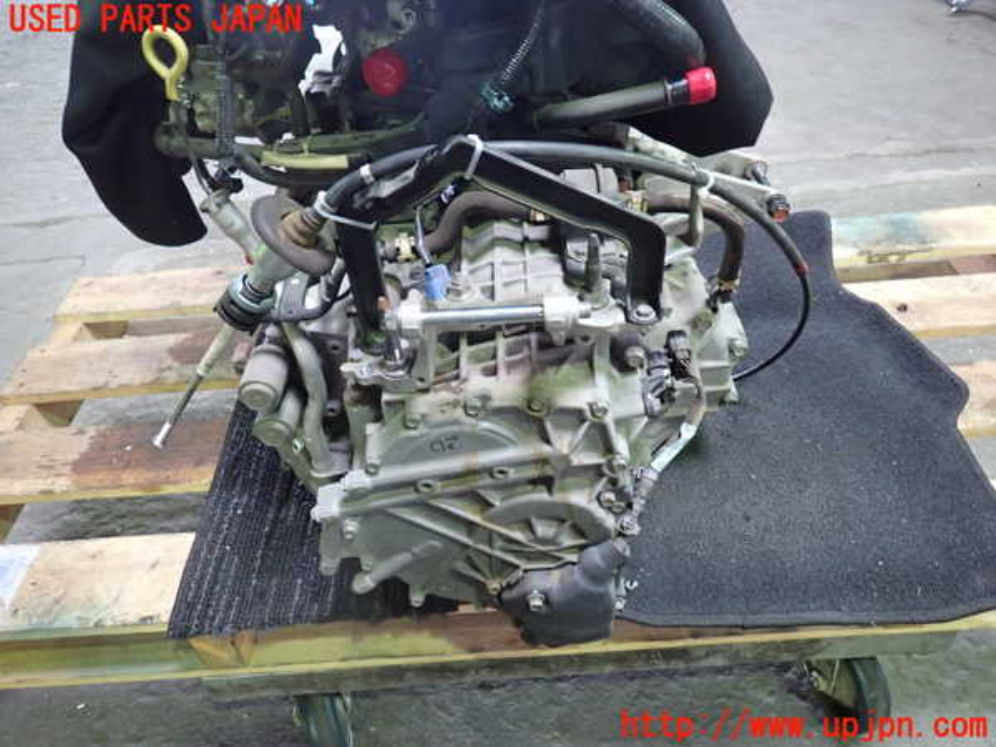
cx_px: 498
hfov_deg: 69.4
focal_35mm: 25
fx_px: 719
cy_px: 374
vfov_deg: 54.9
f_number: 2
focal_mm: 4.5
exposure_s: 1/30
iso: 500
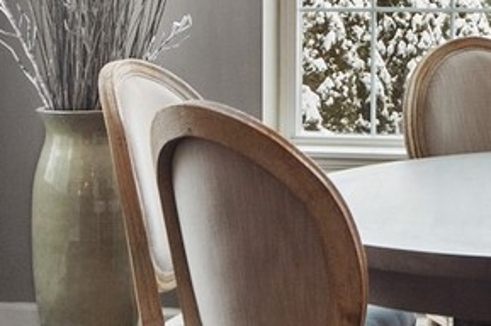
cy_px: -61
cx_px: 671
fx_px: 1376
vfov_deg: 13.2
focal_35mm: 101
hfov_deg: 18.5
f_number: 8
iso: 200
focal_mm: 12
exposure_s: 1/50
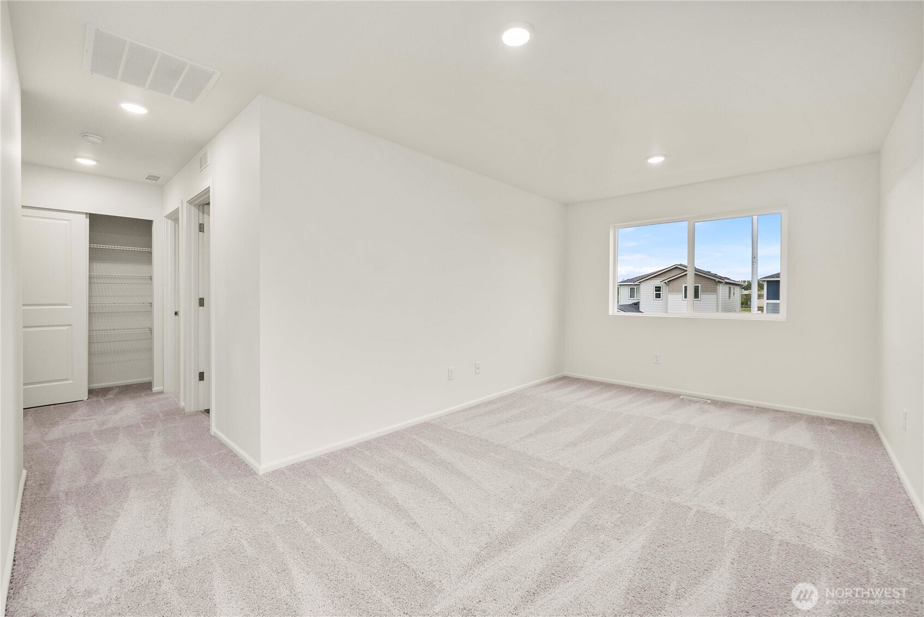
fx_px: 360
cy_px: 308
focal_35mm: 14
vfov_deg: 81.3
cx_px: 462
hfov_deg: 104.2
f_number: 7.1
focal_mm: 14
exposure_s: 1/60
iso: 80
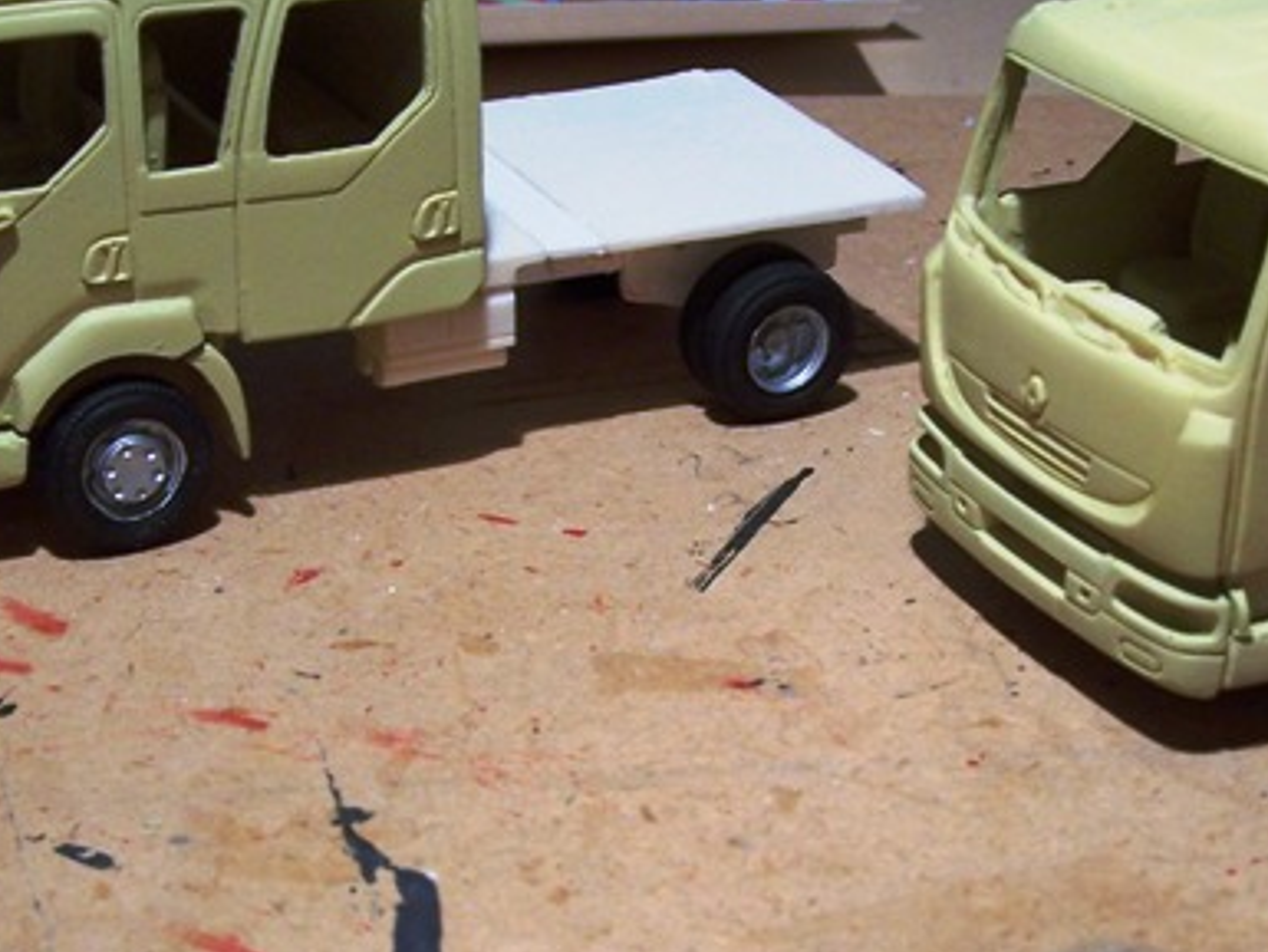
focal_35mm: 79
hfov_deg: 24.6
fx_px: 2895
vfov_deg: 18.7
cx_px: 794
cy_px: 537
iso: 80
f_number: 2.8
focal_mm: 6.3
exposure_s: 1/30
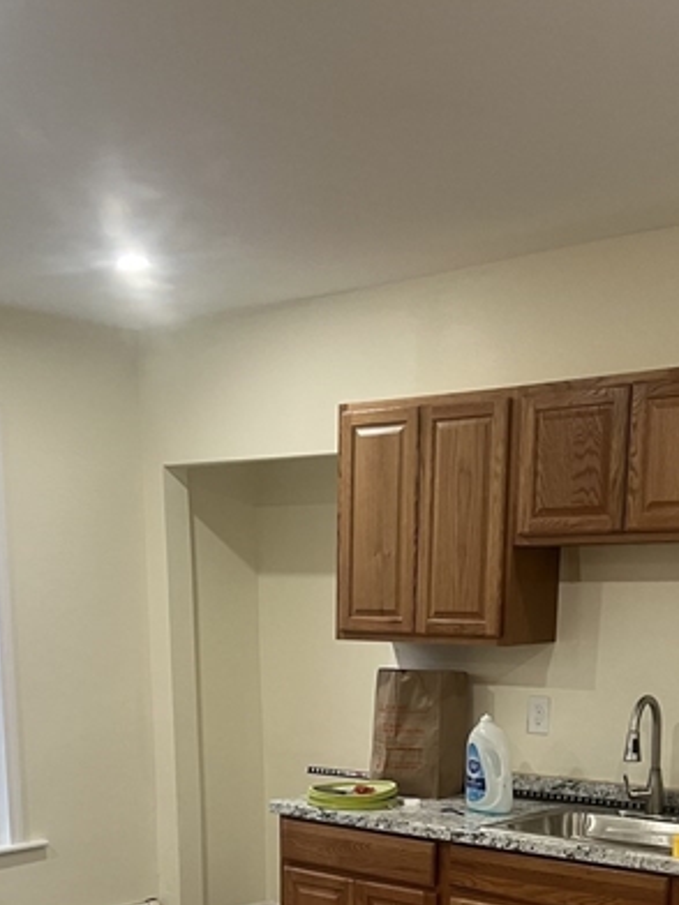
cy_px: 861
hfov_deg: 28.5
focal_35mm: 51
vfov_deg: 34.7
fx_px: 1334
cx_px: 296
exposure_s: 1/60
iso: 125
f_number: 1.5
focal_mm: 5.7
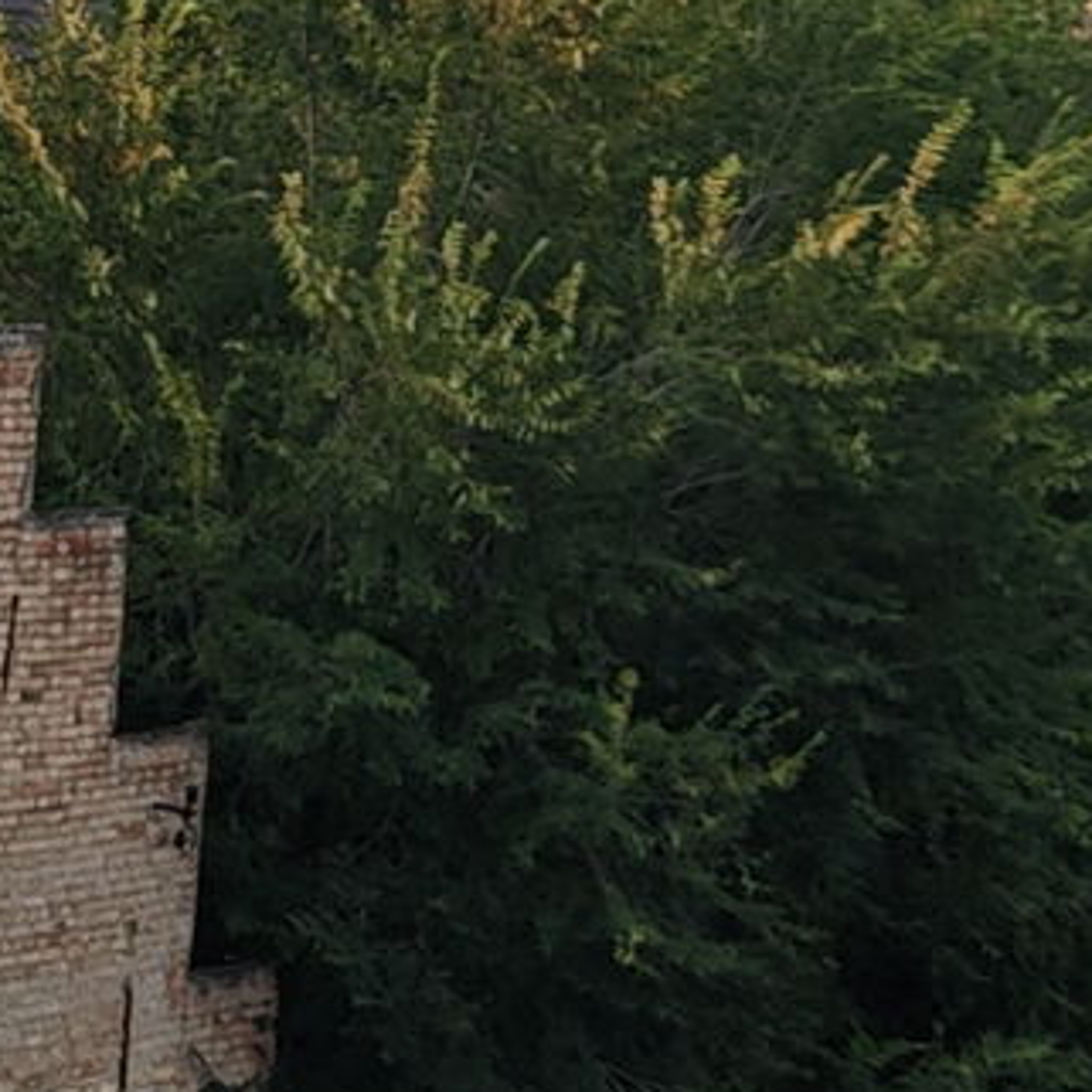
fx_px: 6496
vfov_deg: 9.5
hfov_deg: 9.0
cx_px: -1109
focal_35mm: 182
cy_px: -158
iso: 50
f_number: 1.62
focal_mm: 6.55
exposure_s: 1/144
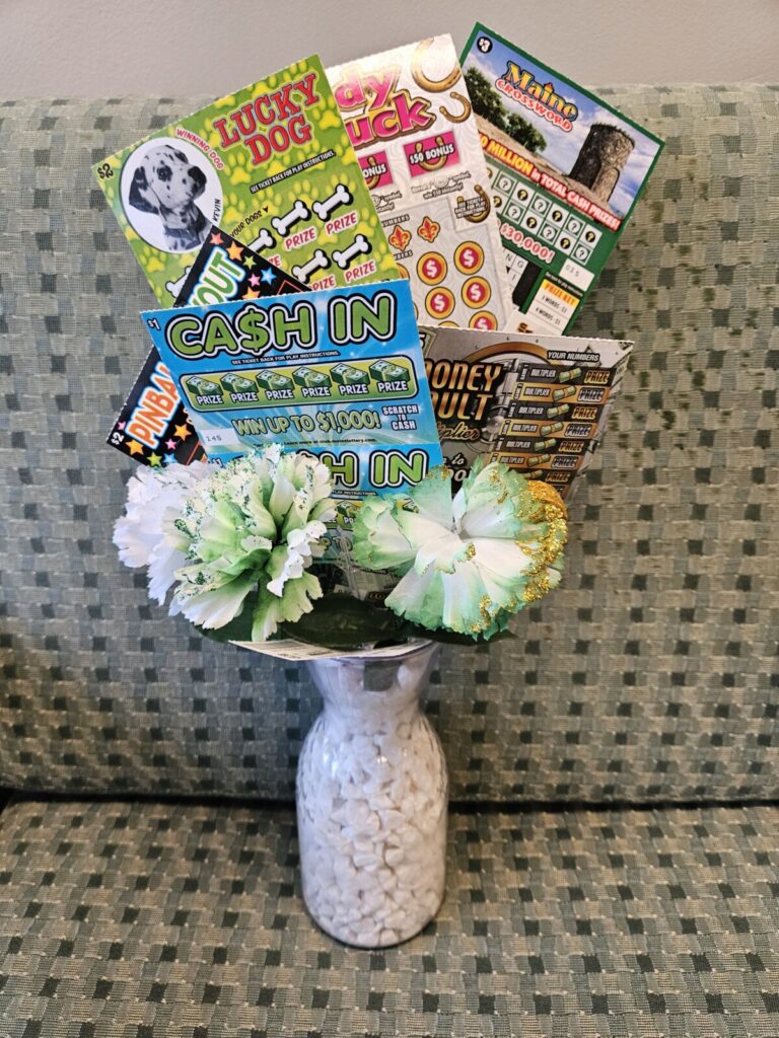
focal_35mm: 23
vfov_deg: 73.9
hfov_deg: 58.9
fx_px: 690
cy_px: 519
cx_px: 390
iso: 250
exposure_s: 1/120
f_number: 1.8
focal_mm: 5.4
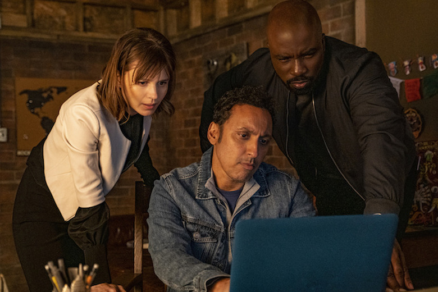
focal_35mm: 55
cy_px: 146
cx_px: 219
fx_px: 669
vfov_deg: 24.6
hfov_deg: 36.2
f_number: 3.2
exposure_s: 1/60
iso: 3200
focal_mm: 36.5
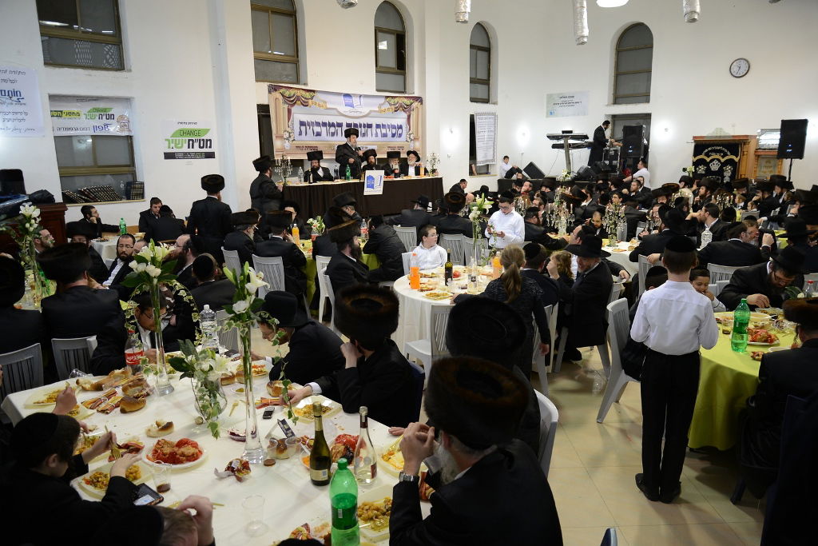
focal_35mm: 24
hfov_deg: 73.7
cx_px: 409
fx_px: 545
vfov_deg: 53.1
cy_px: 273
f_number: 4
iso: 800
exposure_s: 1/80
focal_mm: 24
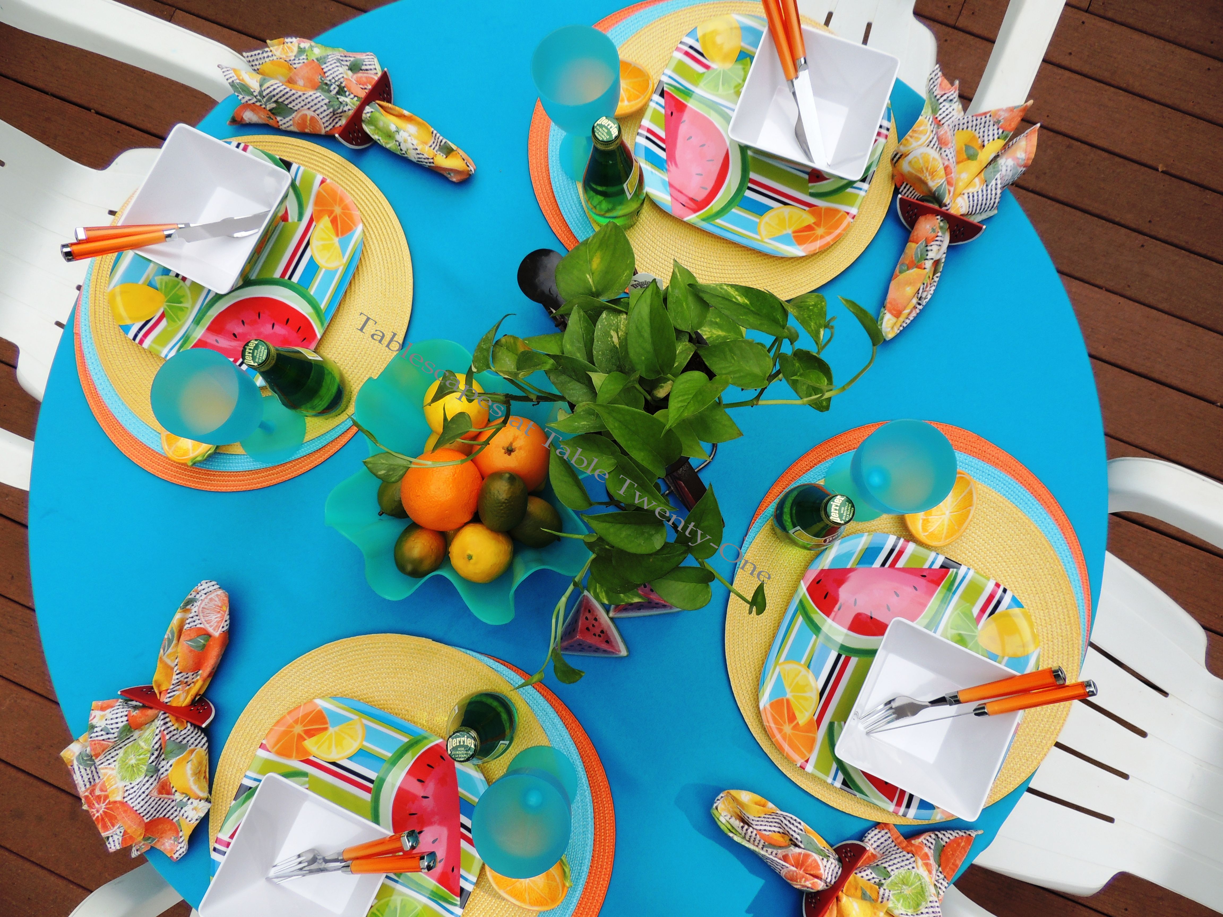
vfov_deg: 56.8
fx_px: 848
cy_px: 458
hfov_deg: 71.6
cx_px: 612
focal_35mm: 24
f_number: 3
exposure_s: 1/500
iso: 100
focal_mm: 4.3
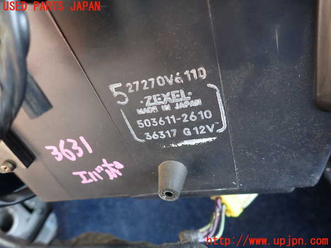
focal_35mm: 25
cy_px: 124
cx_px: 166
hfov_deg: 69.4
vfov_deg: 54.9
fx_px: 239
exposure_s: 1/30
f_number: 2
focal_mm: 4.5
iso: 200
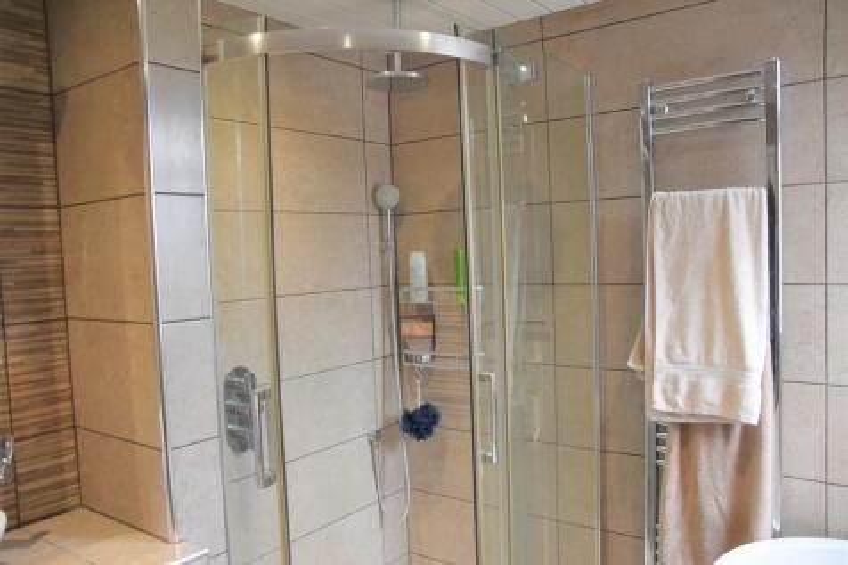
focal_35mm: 27
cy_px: 282
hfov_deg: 67.4
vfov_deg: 47.9
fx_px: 636
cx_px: 424
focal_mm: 18
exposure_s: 1/125
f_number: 3.5
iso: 1100
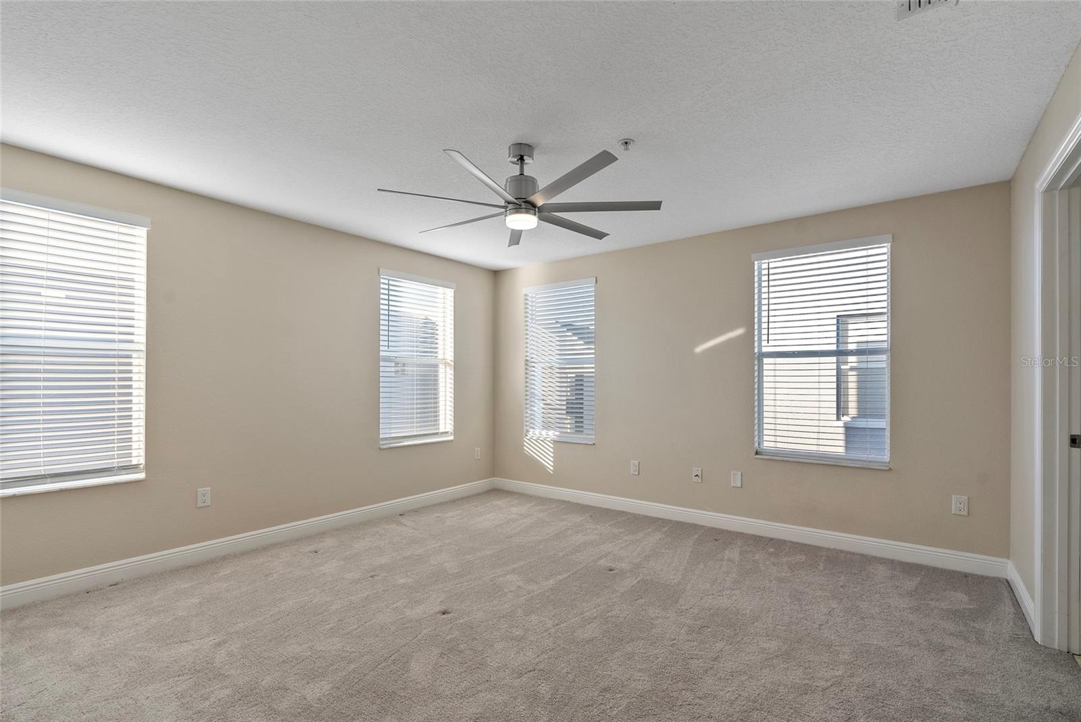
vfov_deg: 73.8
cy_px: 361
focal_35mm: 16
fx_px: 481
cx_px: 540
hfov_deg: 96.7
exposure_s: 1/13
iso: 250
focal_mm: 16
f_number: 8
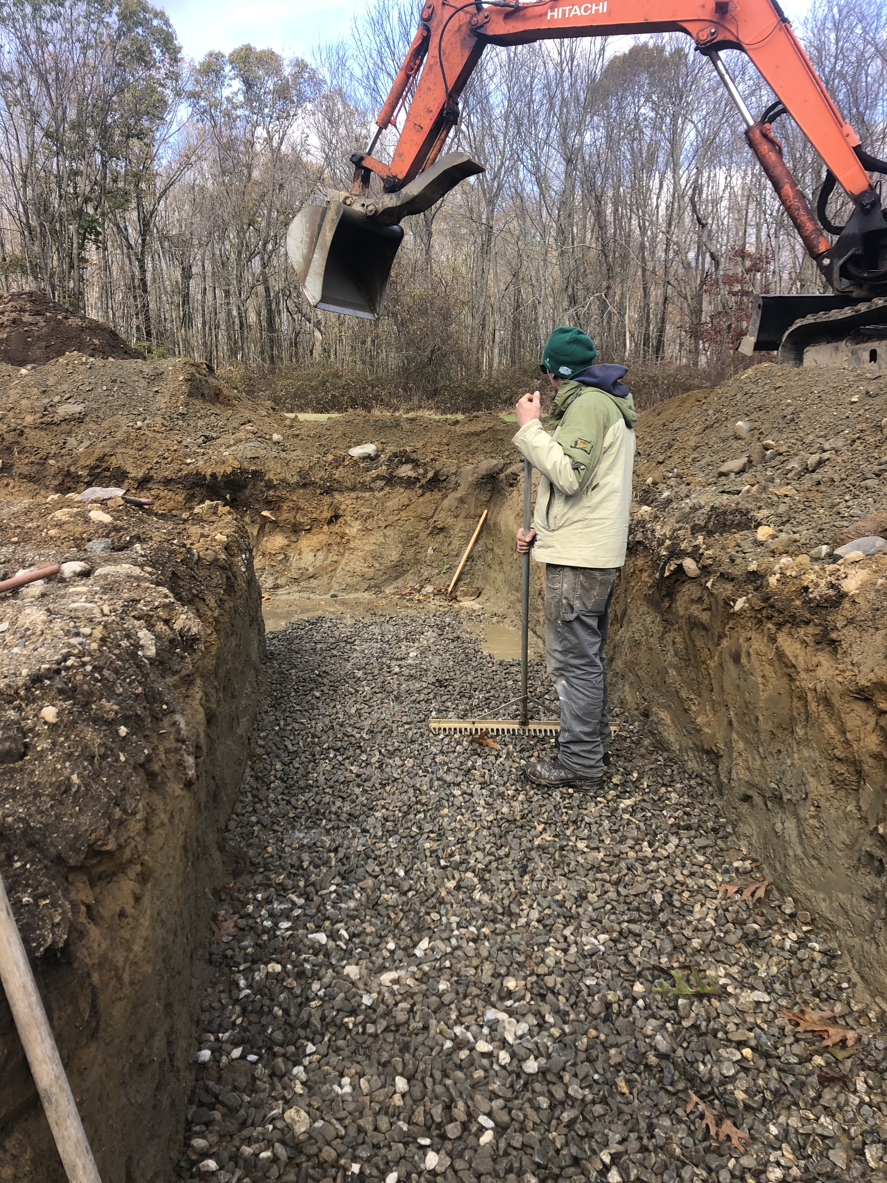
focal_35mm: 28
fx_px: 957
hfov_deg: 49.7
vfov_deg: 63.4
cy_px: 592
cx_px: 444
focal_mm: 3.99
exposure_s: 1/333
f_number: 1.8
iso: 20
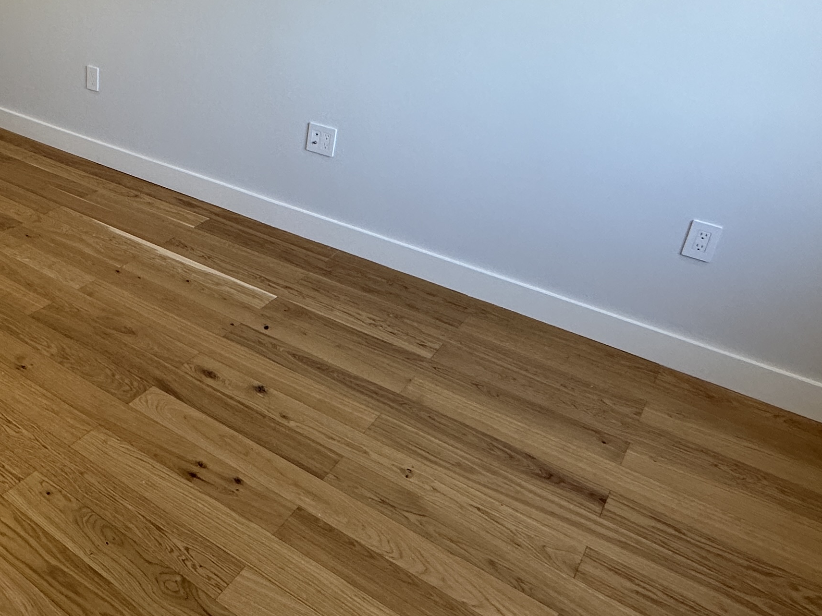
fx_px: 784
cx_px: 145
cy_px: 185
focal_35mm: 33
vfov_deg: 42.1
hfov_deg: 51.3
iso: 200
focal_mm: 2.22
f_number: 2.2
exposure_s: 1/120
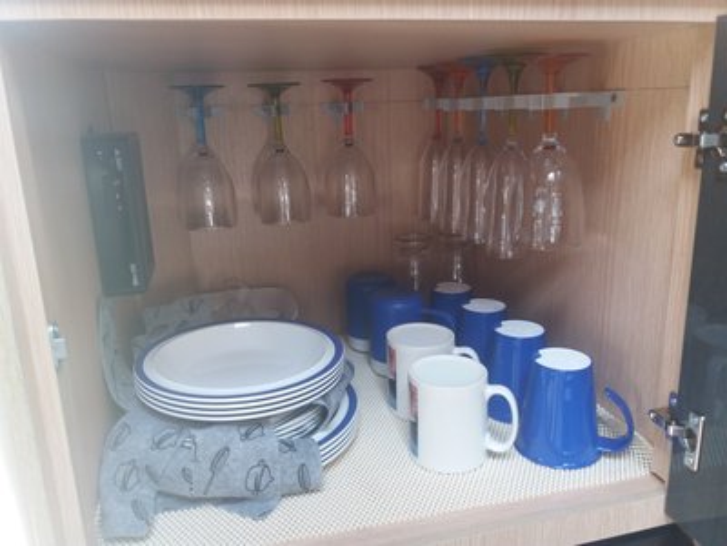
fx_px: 588
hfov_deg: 63.4
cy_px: 273
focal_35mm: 28
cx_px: 364
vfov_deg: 49.7
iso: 100
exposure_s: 1/33
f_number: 1.9
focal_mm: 3.7
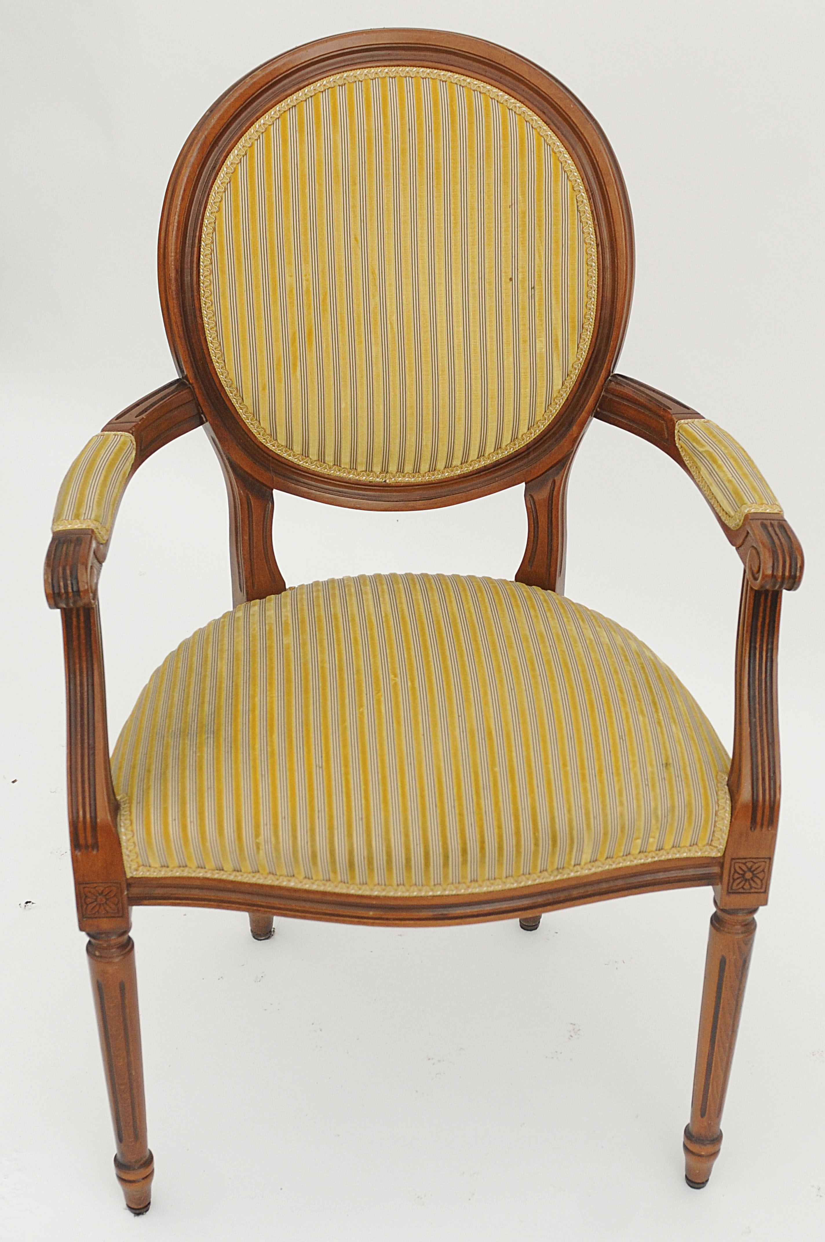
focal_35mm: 36
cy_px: 621
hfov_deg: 36.8
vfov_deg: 53.2
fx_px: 1241
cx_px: 412
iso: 320
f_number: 3.5
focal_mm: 24
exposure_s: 1/200
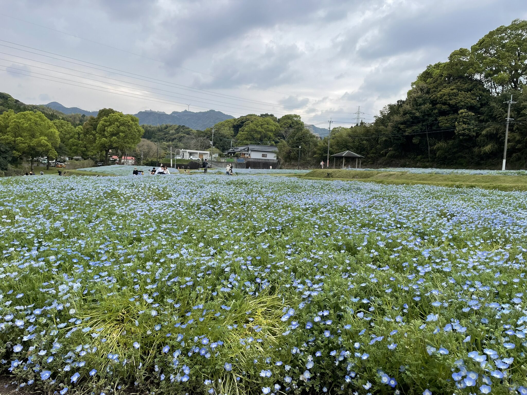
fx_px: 396
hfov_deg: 67.3
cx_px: 264
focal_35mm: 26
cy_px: 198
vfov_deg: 53.1
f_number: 1.6
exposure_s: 1/1855
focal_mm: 4.2
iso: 32
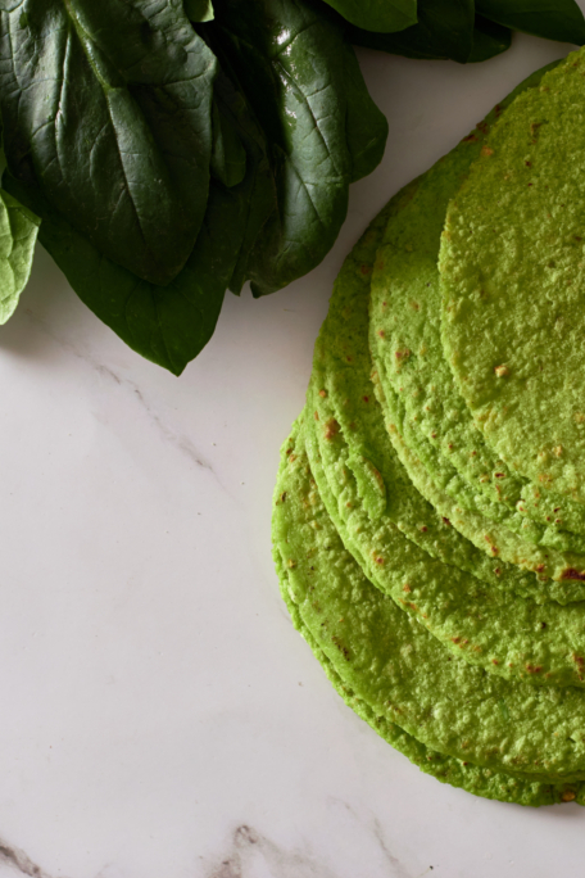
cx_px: 326
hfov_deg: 12.1
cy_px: 440
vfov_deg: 18.1
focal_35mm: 113
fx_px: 2754
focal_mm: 50
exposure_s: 1/160
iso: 100
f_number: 5.6
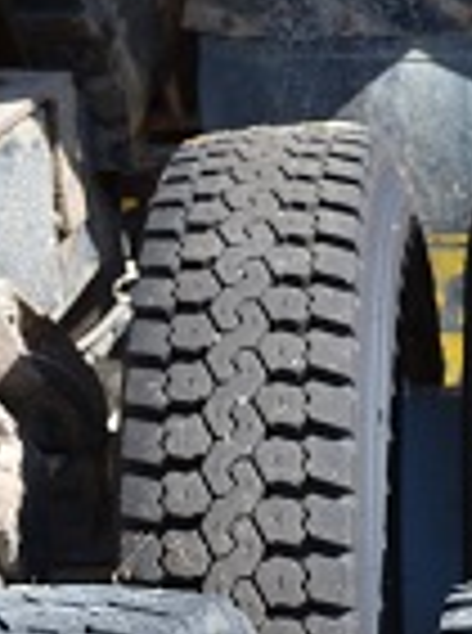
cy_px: 737
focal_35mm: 110
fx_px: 2009
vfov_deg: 17.2
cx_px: 229
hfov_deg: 13.4
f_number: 8
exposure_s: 1/250
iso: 200
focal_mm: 24
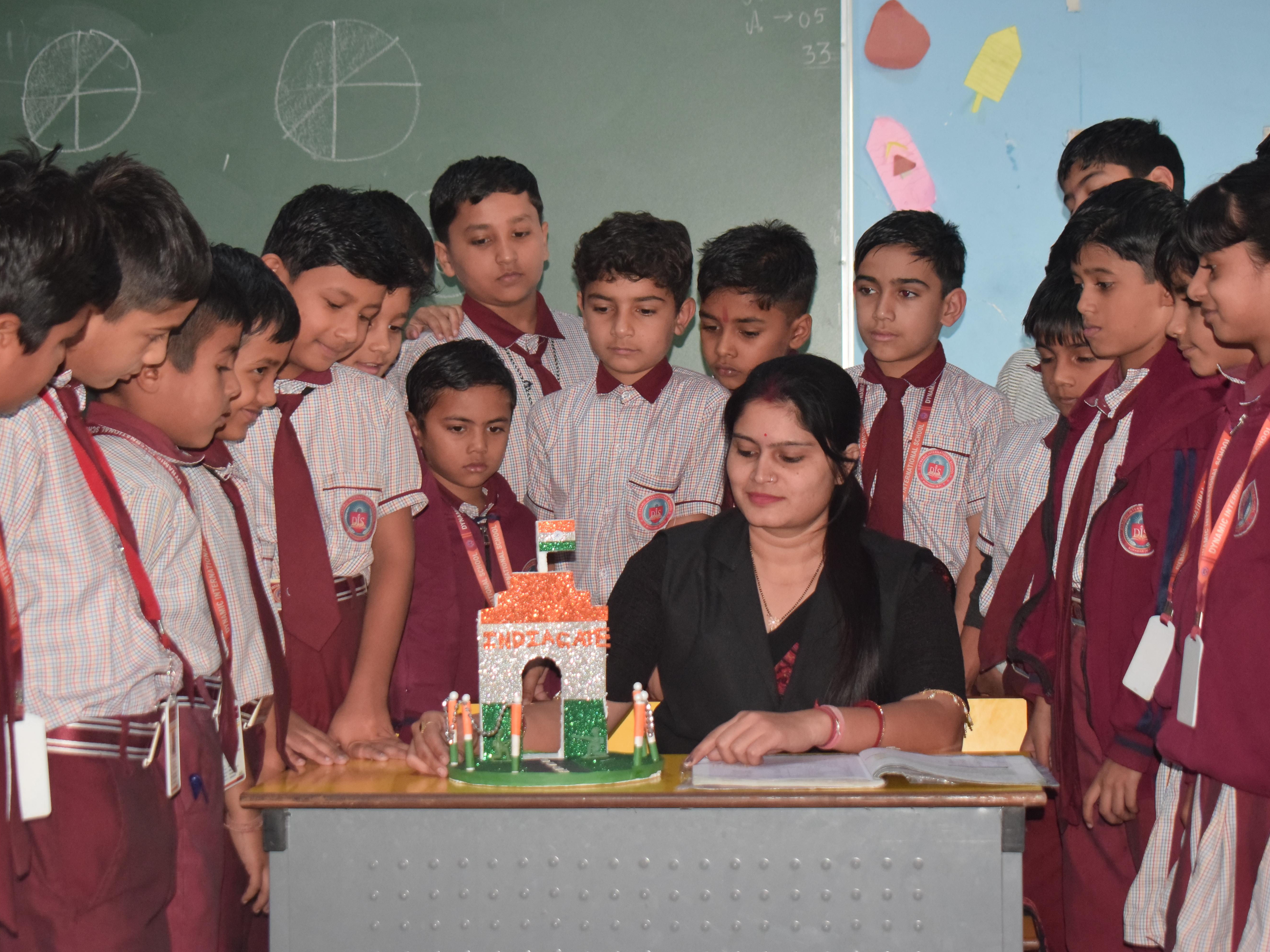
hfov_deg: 25.0
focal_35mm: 78
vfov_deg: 18.9
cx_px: 694
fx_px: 2862
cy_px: 476
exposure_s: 1/100
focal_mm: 48
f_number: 5.3
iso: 2000
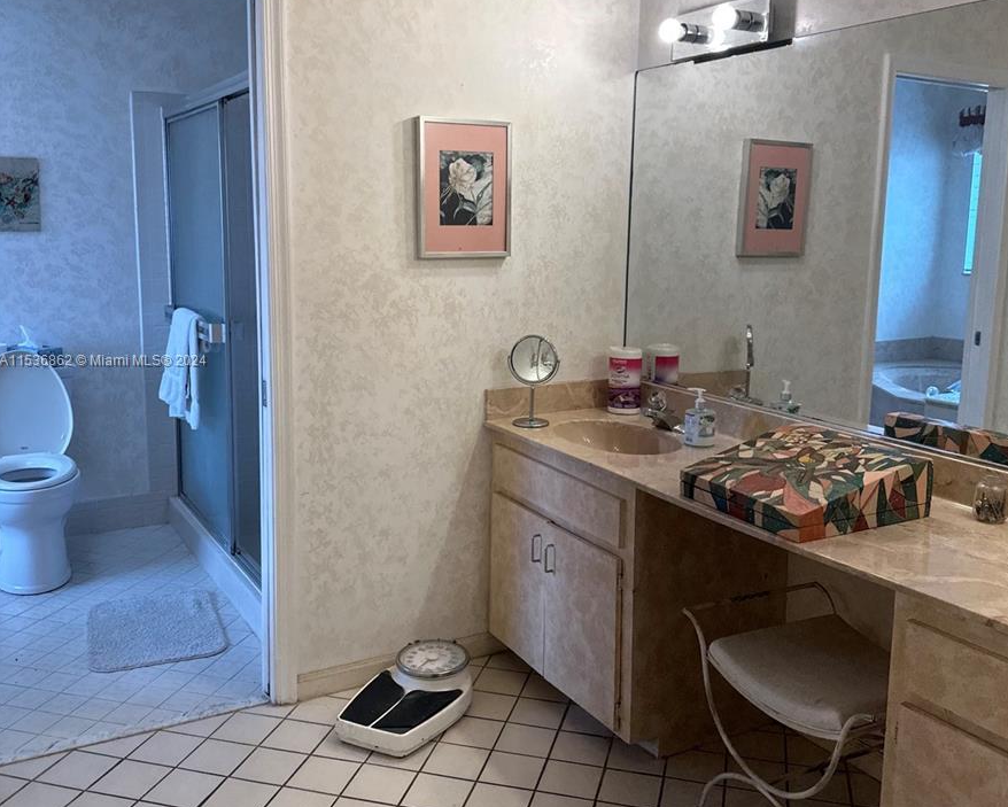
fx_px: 955
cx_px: 513
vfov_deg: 45.7
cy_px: 362
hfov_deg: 55.6
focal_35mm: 32
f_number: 1.78
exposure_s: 1/149
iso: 100
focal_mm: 6.86
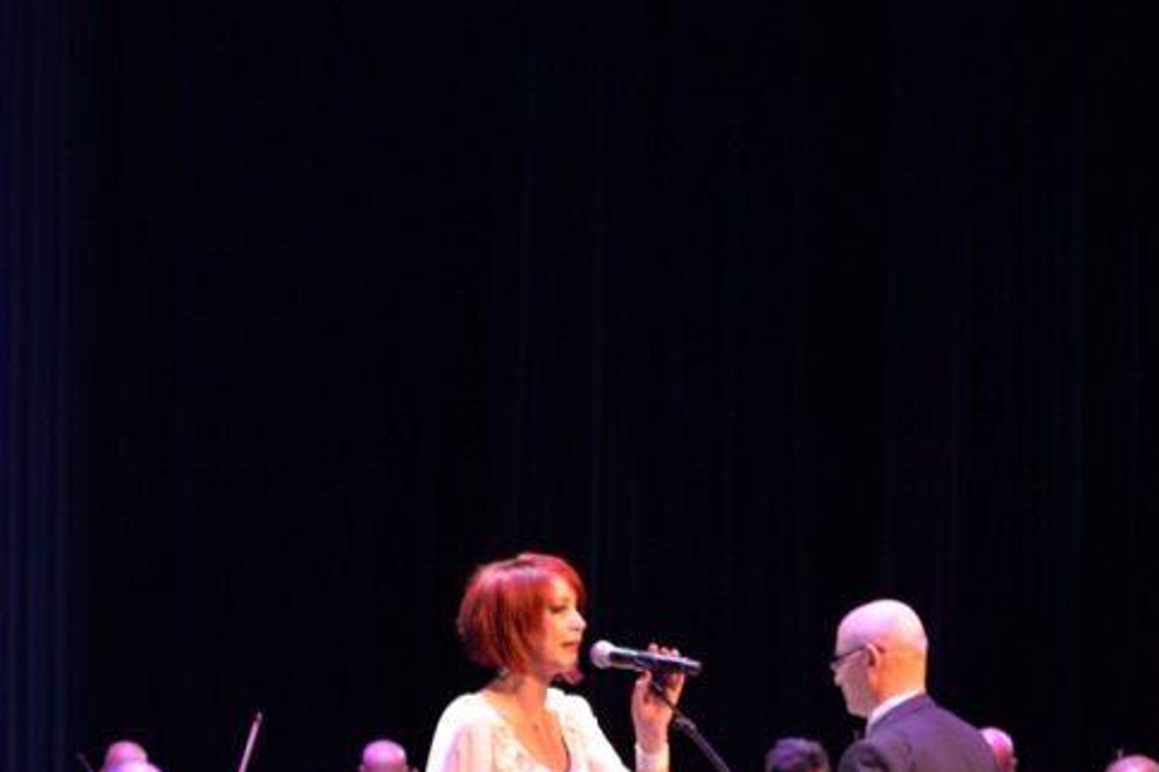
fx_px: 4248
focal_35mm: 132
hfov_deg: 15.5
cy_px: 982
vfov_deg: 10.2
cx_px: 459
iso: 400
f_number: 4
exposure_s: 1/60
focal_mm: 50
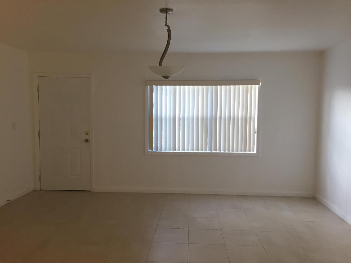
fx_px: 294
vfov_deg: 48.2
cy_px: 132
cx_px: 176
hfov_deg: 61.7
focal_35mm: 29
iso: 40
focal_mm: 4.15
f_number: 2.2
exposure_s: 1/40
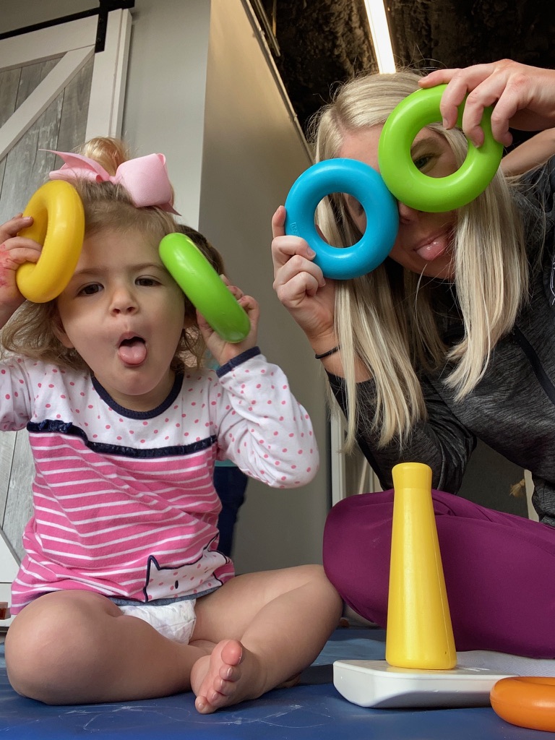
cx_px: 278
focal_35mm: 30
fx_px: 641
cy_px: 370
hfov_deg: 46.8
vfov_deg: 60.0
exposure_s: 1/60
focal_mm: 2.71
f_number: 2.2
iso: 50
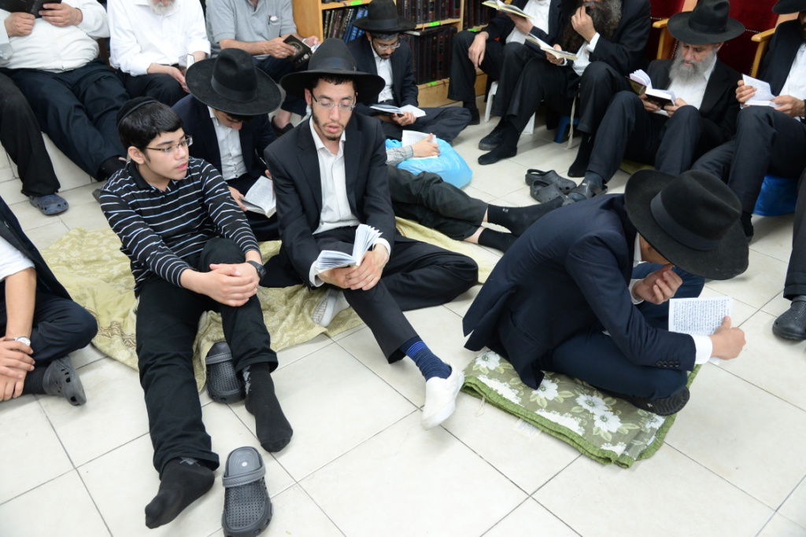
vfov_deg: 43.6
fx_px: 672
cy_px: 268
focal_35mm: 30
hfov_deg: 61.9
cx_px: 403
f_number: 5
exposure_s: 1/80
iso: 1600
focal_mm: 30
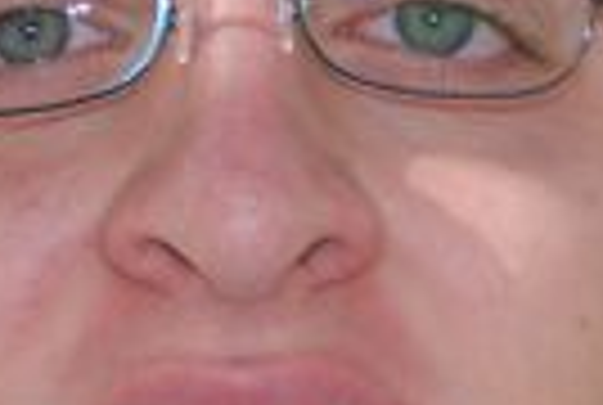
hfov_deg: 5.2
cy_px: 342
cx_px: 256
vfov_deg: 3.5
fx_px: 6621
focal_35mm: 394
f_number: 4
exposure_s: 1/160
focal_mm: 55
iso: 100
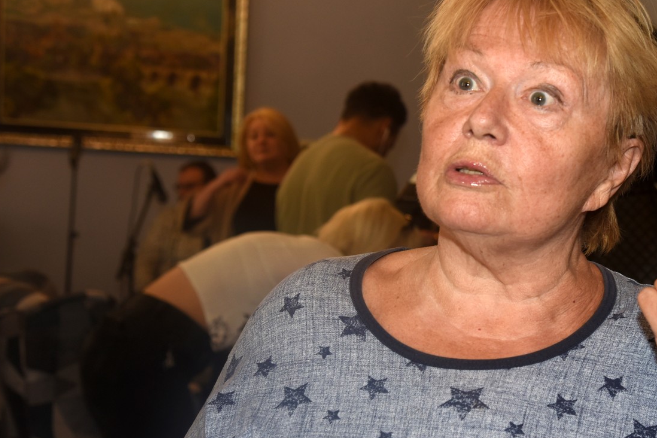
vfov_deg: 16.6
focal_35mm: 82
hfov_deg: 24.6
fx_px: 1496
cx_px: 454
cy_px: 241
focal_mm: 50
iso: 500
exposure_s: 1/80
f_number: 5.6
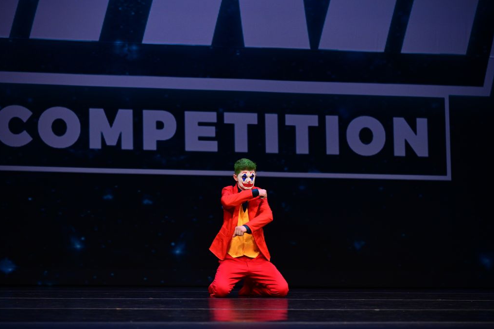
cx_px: 246
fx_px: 2003
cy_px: 165
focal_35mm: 146
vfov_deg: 9.4
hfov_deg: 14.1
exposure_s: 1/1000
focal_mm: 145
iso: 2000
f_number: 3.5
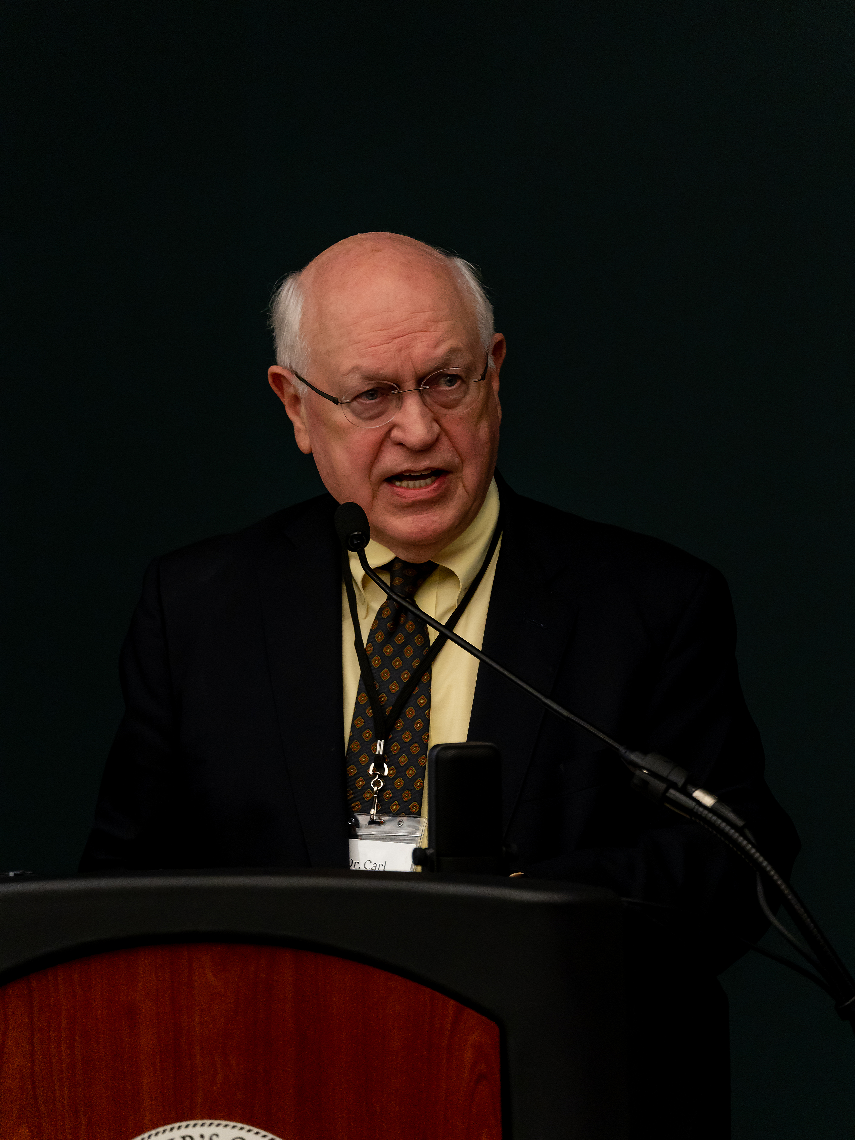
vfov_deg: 4.6
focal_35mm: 433
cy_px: 623
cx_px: 428
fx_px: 14259
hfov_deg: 3.4
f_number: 6.3
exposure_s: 1/200
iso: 2000
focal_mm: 400
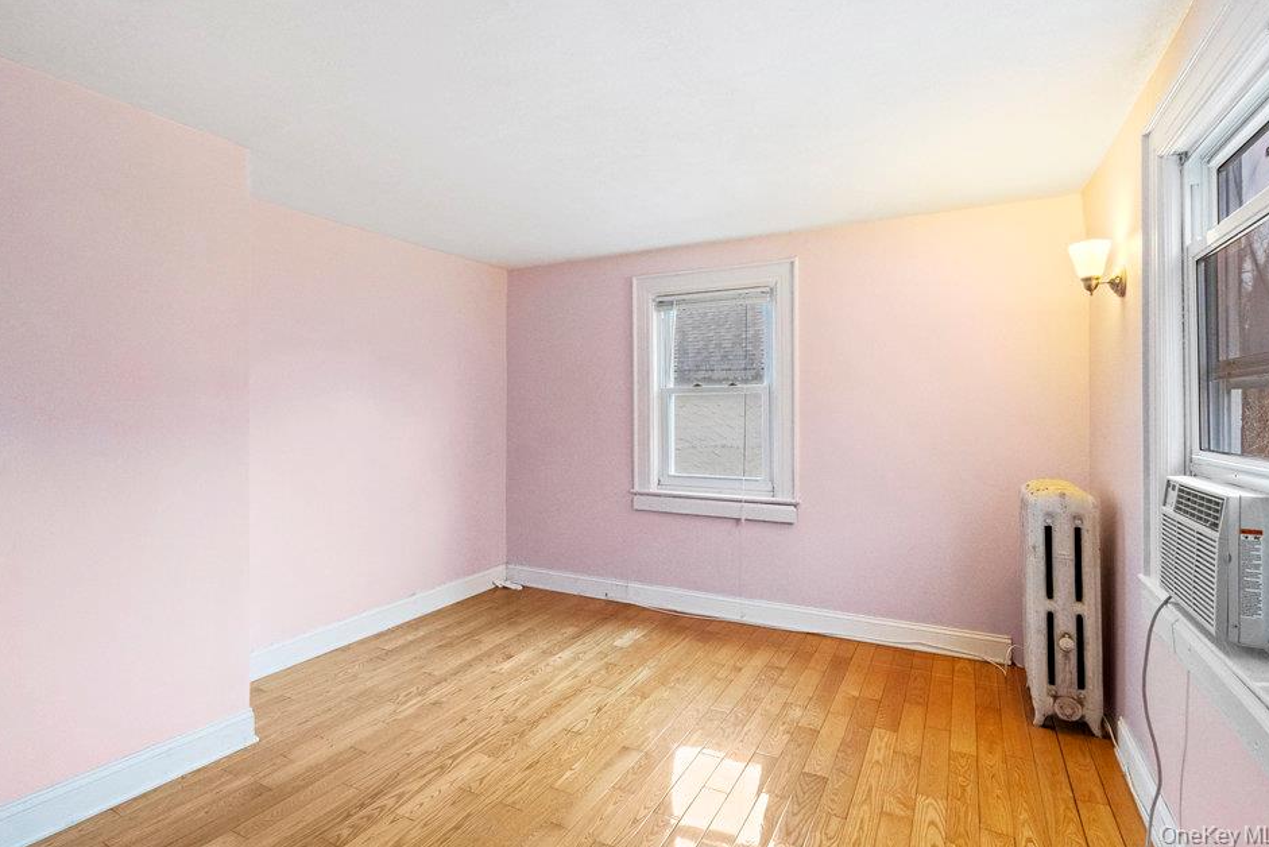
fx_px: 599
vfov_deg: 70.4
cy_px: 401
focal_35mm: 17
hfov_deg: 93.2
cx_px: 622
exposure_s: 1/10
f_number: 9
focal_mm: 16
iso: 5000
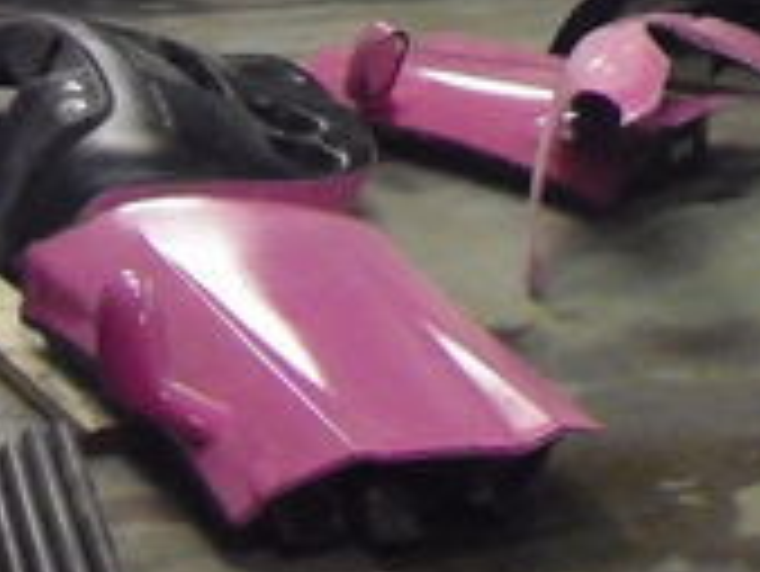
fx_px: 3076
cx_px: 1183
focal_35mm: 140
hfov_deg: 13.2
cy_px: -450
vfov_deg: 10.0
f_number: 2.7
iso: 800
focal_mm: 6.2
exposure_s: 1/40
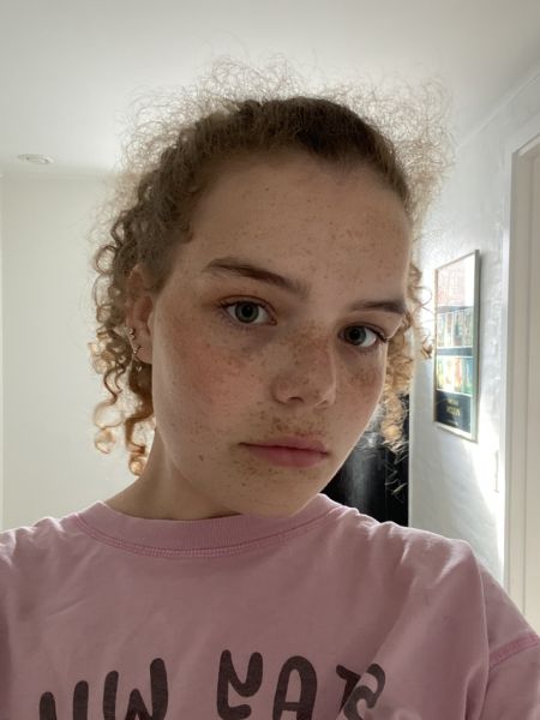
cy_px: 360
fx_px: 624
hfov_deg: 46.8
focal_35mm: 30
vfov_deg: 60.0
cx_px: 270
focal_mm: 2.71
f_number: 2.2
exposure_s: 1/41
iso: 400
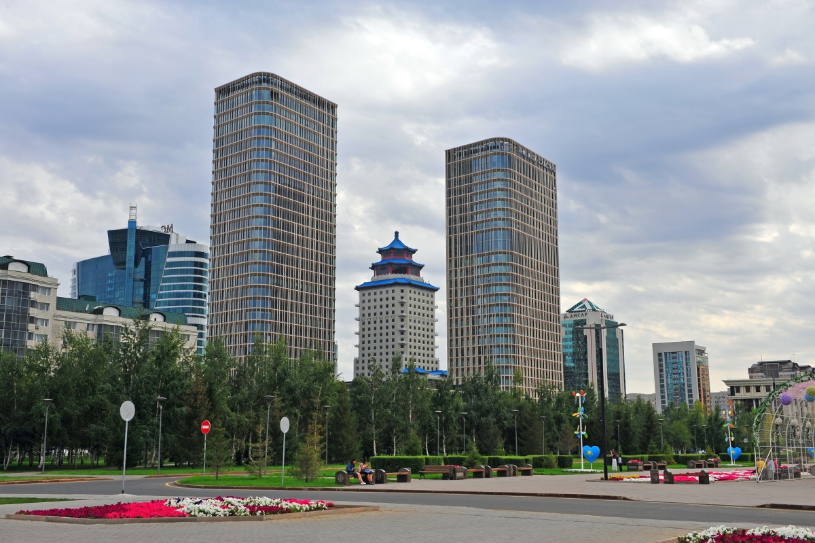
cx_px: 408
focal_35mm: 40
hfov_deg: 48.5
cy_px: 272
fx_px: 905
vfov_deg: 33.4
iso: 200
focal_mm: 40
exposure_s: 1/250
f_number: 10
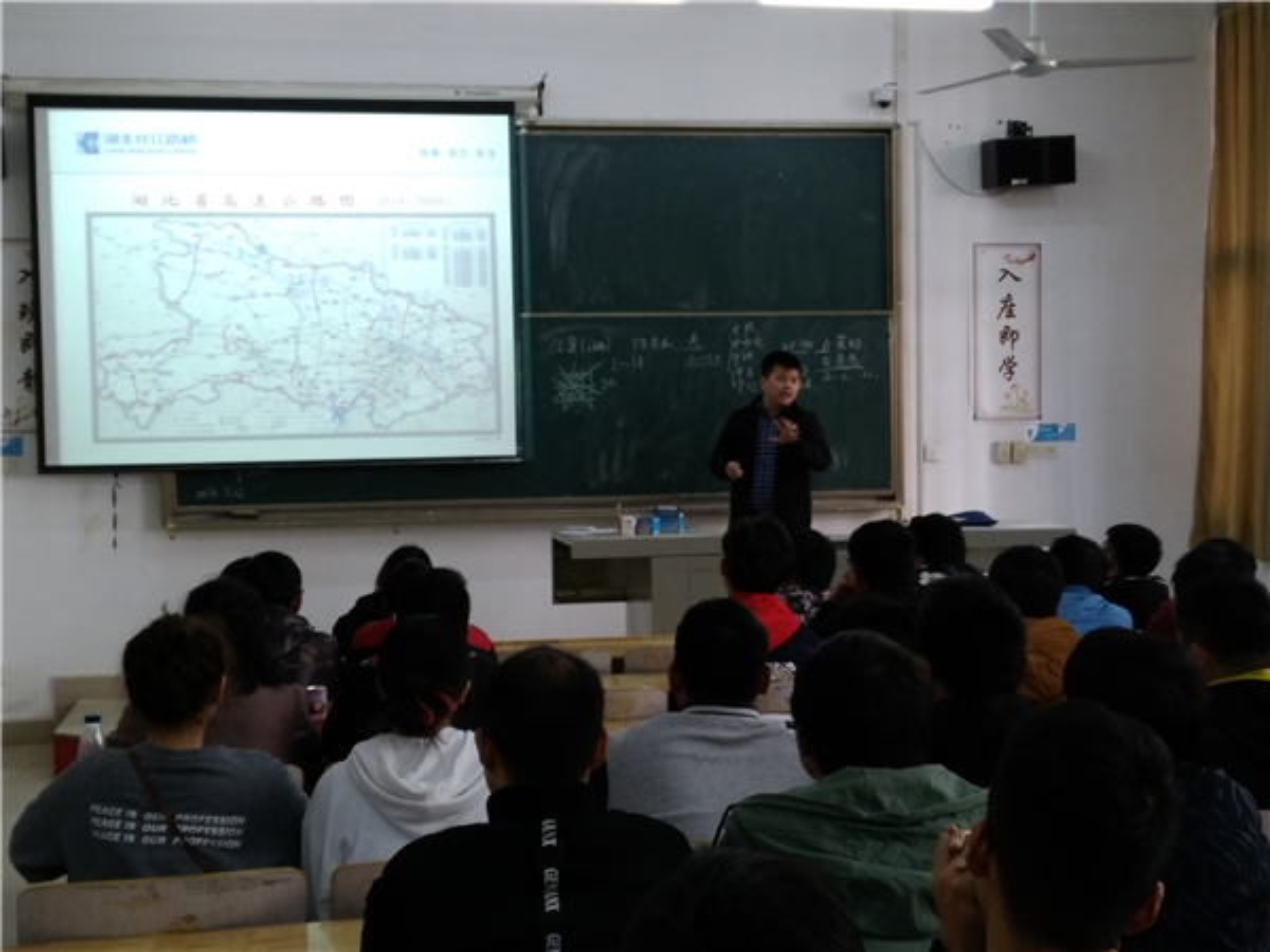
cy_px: 476
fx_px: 1027
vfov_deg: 49.7
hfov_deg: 63.4
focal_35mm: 28
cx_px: 635
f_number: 2
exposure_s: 1/33
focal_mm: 3.78
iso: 199
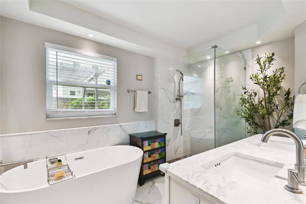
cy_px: 102
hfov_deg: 100.4
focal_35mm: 15
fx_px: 127
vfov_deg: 77.3
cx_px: 153
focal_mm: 10
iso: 100
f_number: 7.1
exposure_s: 1/13
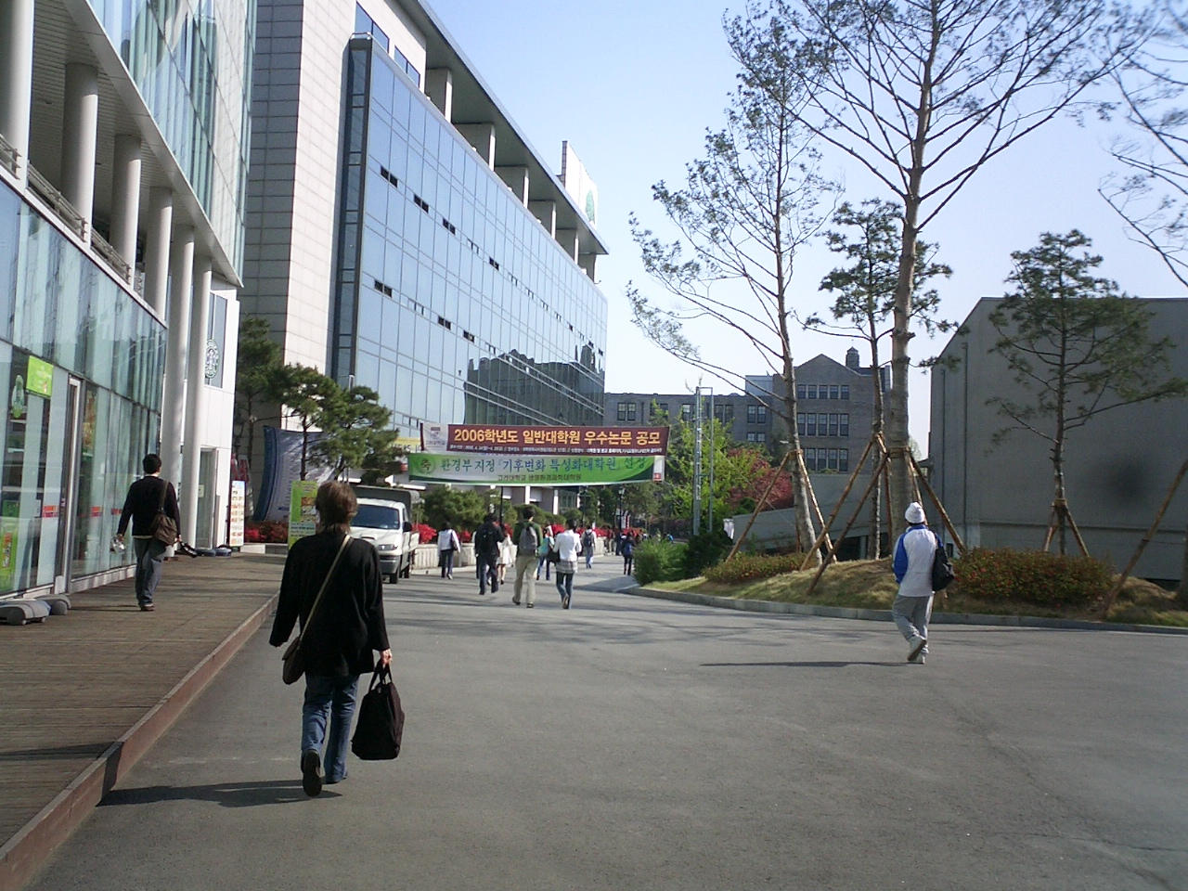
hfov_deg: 50.1
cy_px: 446
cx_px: 594
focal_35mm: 37
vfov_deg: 38.7
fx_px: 1270
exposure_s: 1/800
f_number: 3.5
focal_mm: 5.6
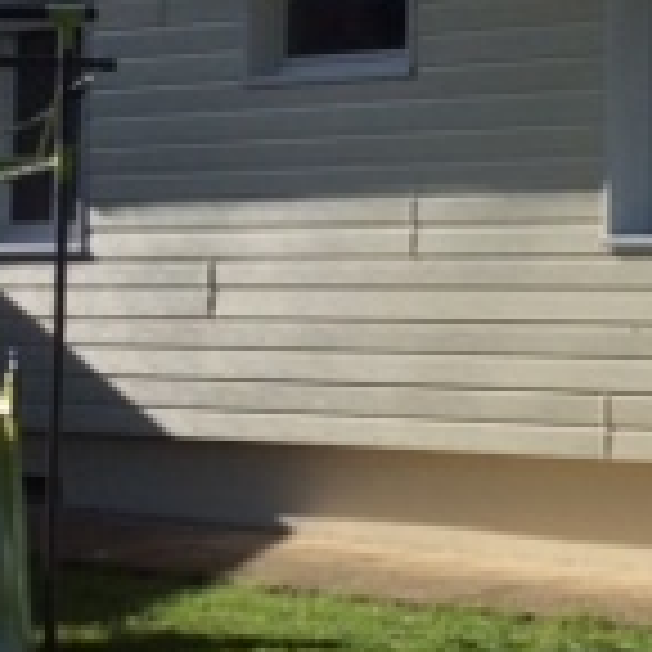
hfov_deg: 13.6
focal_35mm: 125
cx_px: 769
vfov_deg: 13.8
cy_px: 40
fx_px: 2664
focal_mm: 3.3
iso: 32
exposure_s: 1/1300
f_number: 2.4
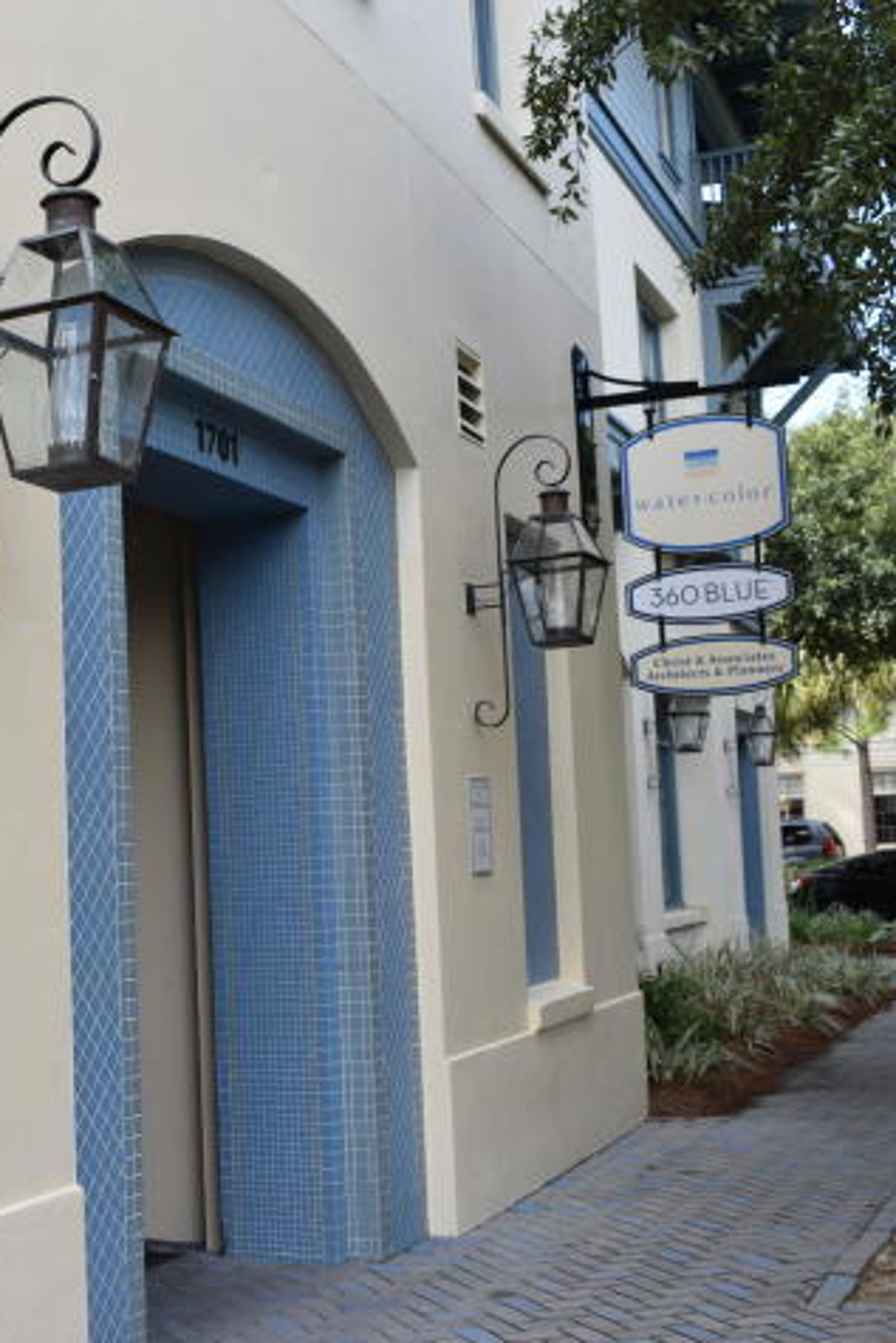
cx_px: 96
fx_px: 1865
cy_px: 676
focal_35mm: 50
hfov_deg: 26.2
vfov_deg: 39.6
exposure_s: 1/250
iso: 200
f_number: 5.6
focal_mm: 22
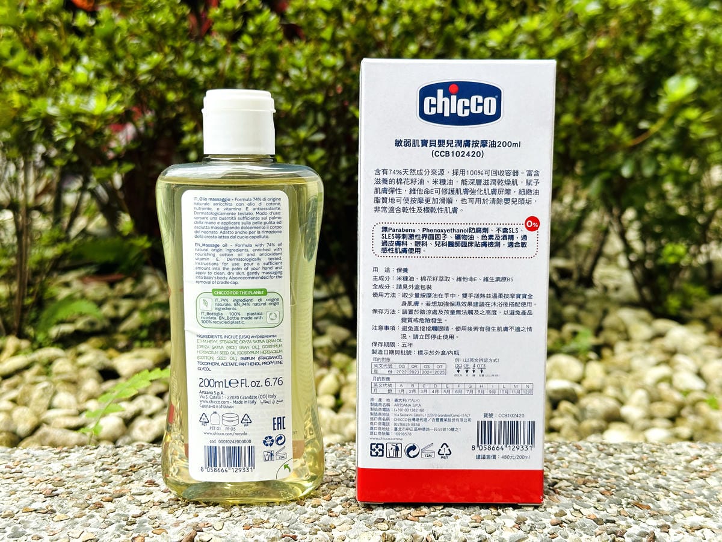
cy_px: 271
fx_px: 1001
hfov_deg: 39.7
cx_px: 361
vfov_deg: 30.3
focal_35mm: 48
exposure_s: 1/623
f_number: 1.78
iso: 64
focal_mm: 6.86
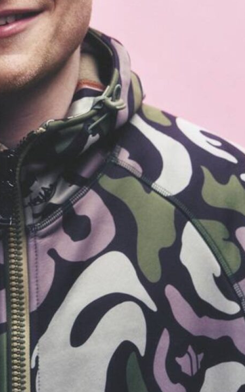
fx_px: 1068
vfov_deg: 20.5
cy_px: 74
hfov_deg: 13.0
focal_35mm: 100
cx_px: 25
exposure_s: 1/400
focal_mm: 55
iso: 1600
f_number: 5.6
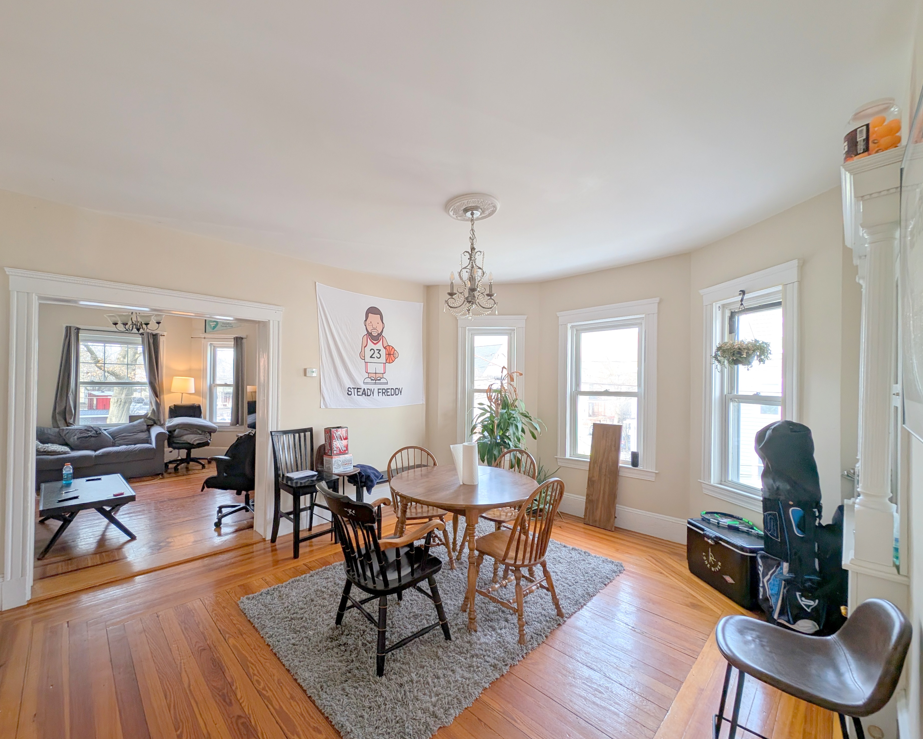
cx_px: 419
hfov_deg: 104.5
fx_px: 355
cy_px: 382
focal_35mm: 13
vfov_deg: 92.2
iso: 41
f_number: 1.95
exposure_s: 1/109
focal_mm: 2.23
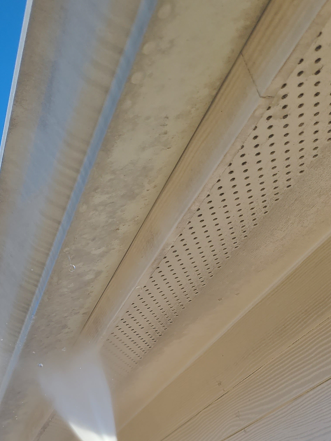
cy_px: 378
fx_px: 663
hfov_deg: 27.8
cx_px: 103
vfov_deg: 35.2
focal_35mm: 52
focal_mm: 5.4
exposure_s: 1/1218
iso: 40
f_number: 1.8
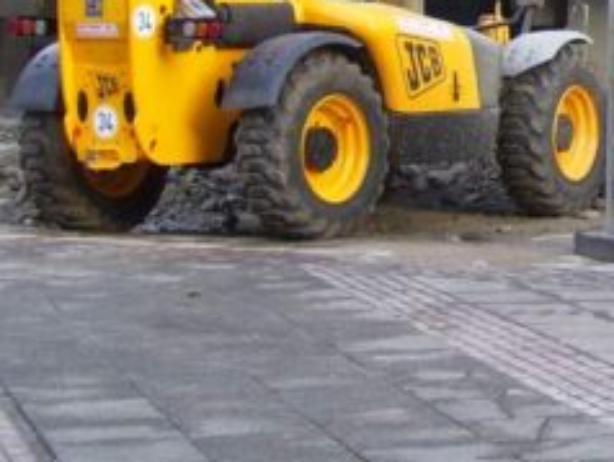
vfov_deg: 9.2
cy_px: -75
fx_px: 2823
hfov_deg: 12.0
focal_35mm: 159
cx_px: 851
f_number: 3.4
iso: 80
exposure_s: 1/90
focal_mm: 9.4
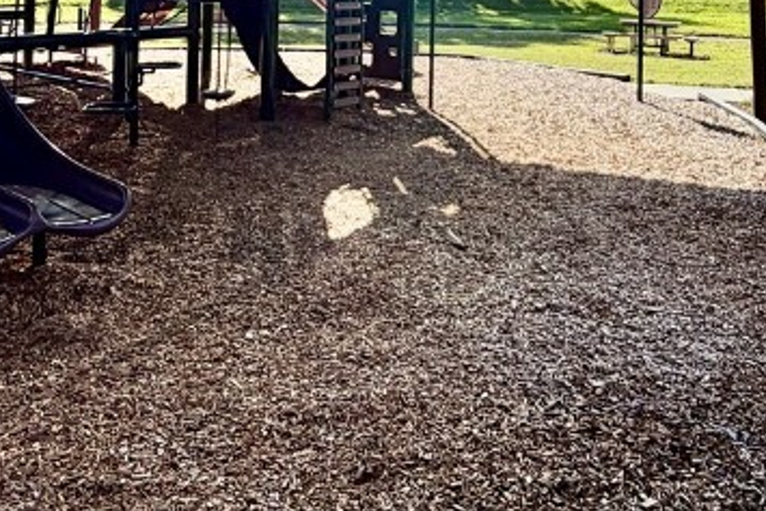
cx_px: 395
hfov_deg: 46.4
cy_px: -60
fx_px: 894
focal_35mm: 42
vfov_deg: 28.7
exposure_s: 1/841
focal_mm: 2.22
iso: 25
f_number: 2.2
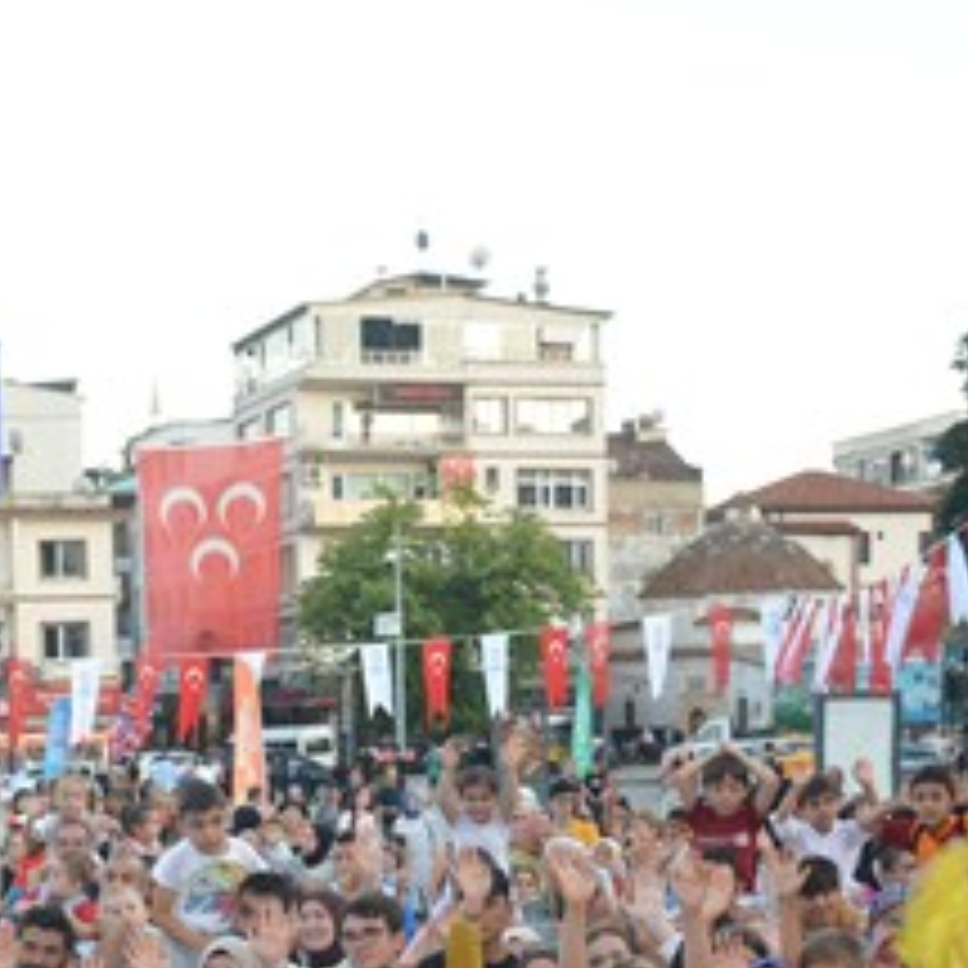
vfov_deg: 22.1
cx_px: 41
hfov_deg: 22.3
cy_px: 995
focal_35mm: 75
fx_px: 2373
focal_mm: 18
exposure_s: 1/125
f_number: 3.5
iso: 280
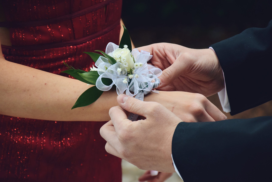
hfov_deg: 9.8
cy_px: 91
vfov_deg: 6.5
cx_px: 136
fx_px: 1587
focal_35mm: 210
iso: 720
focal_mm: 140
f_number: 5.6
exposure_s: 1/1000
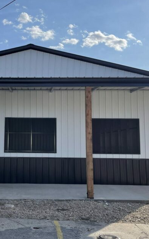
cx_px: 30
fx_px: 292
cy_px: 109
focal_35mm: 45
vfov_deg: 44.3
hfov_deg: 28.0
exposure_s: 1/5128
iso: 32
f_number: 1.6
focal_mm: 5.1
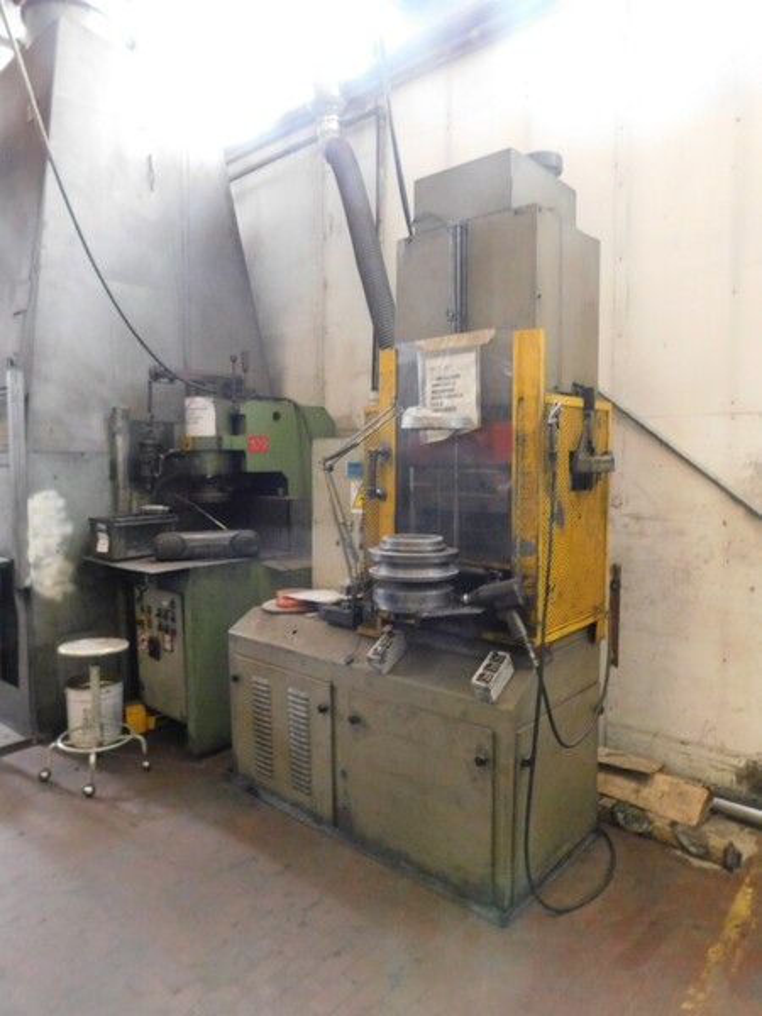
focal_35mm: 23
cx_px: 381
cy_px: 508
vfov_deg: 73.9
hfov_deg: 58.9
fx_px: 675
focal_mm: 4
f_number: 3
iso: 800
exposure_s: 1/2
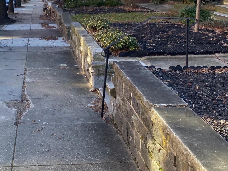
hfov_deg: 32.6
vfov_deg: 23.9
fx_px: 382
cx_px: 55
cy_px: -8
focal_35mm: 58
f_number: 1.8
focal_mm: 4.25
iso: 32
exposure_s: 1/458
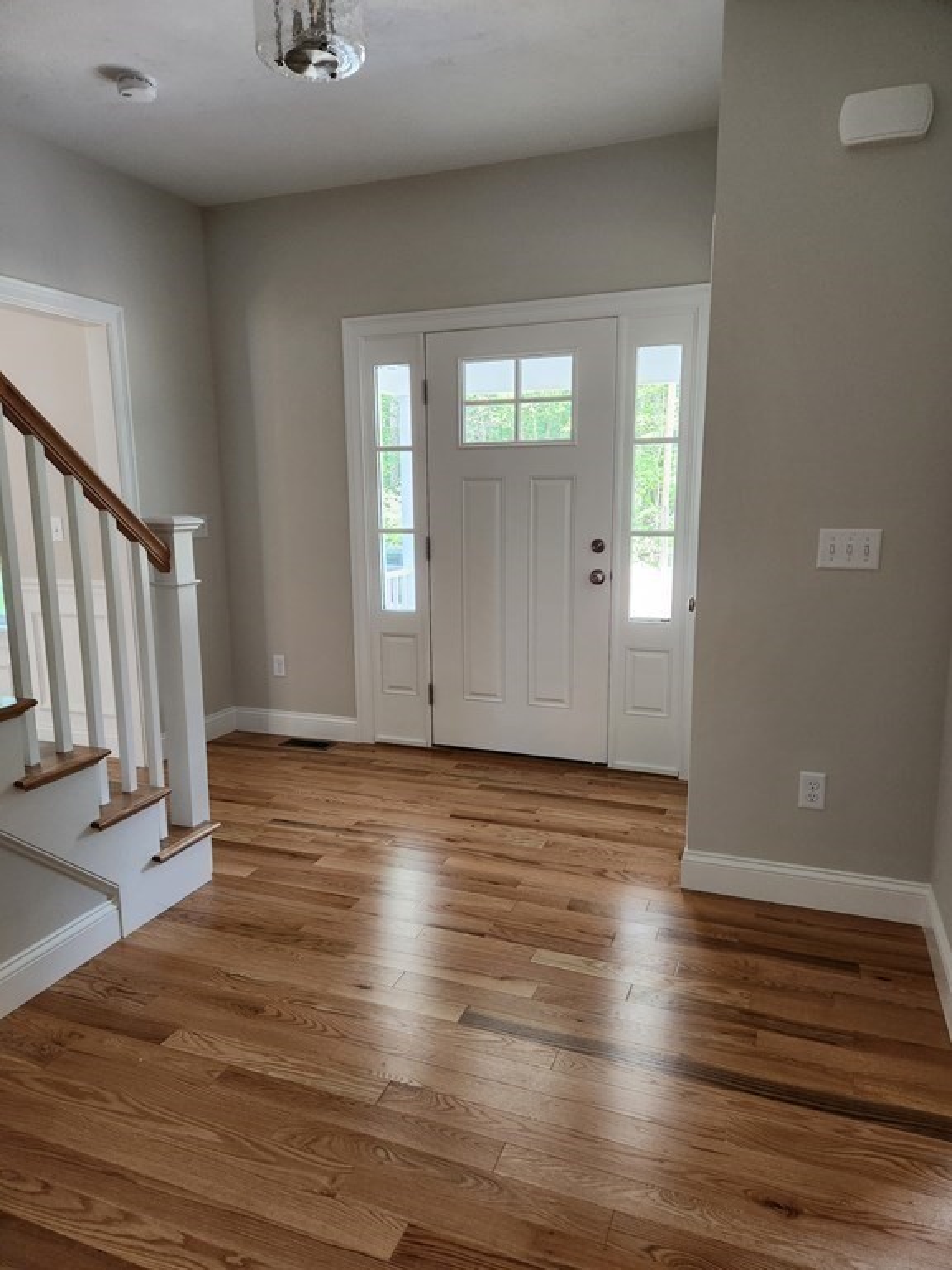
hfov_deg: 58.9
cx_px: 476
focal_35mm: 23
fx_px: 843
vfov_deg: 73.9
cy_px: 635
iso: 250
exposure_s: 1/120
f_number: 1.8
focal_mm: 5.4
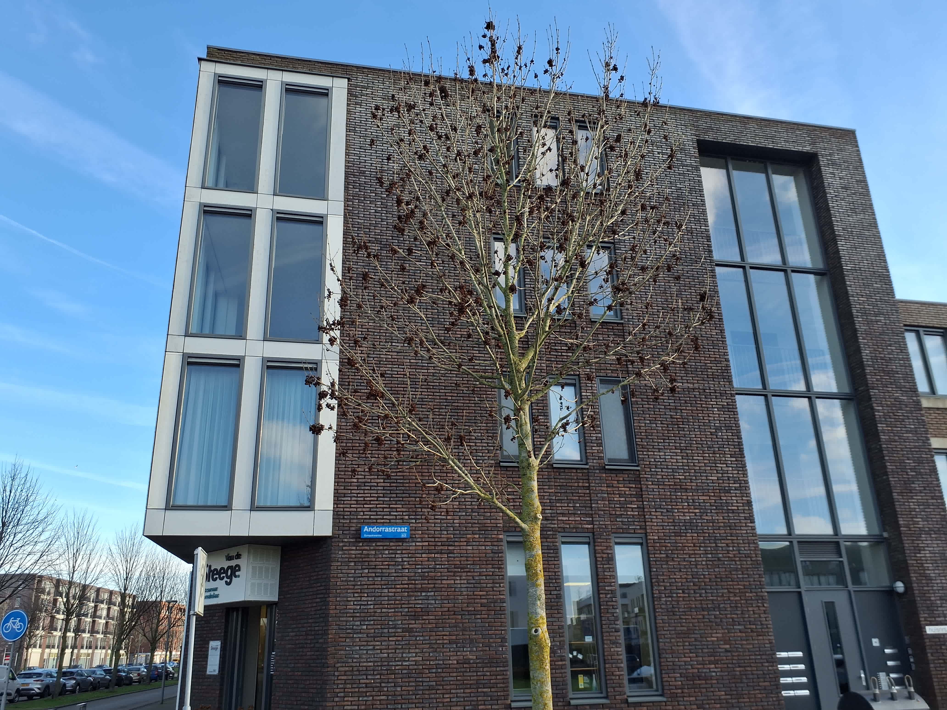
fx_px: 739
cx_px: 474
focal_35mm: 27
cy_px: 355
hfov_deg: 65.3
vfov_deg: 51.4
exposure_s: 1/622
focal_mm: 3.6
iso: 40
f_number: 1.9
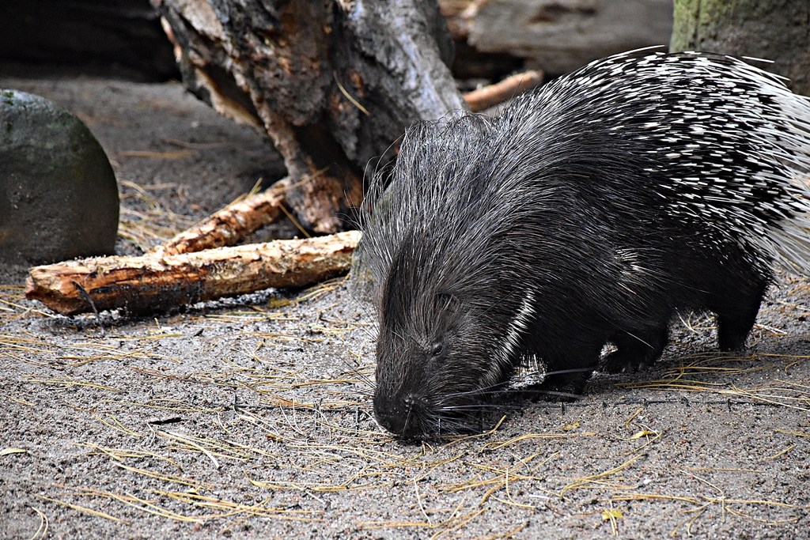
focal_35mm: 210
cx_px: 405
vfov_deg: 6.5
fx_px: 4725
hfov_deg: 9.8
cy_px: 270
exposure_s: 1/500
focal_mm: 140
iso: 4000
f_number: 5.6
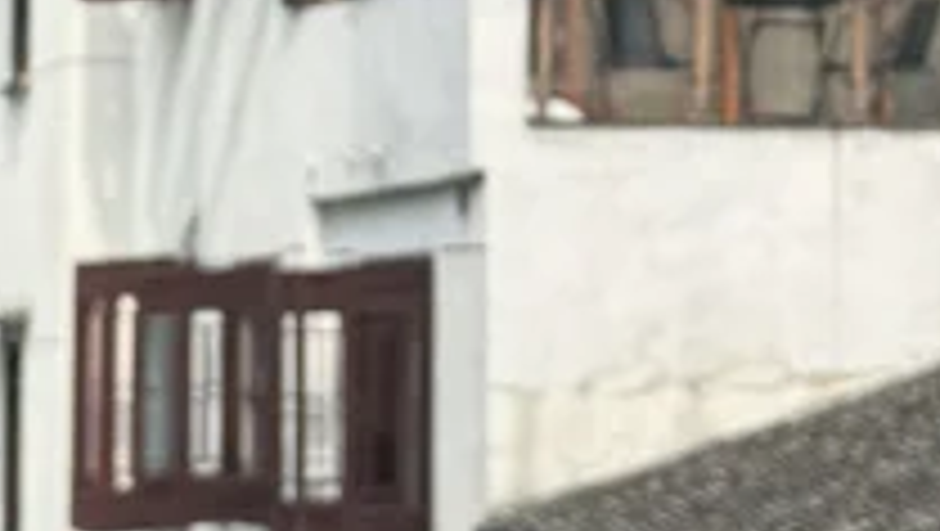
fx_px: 4491
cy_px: -90
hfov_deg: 11.9
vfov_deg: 6.7
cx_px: 432
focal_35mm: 180
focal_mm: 6.86
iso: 80
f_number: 1.78
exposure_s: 1/3597
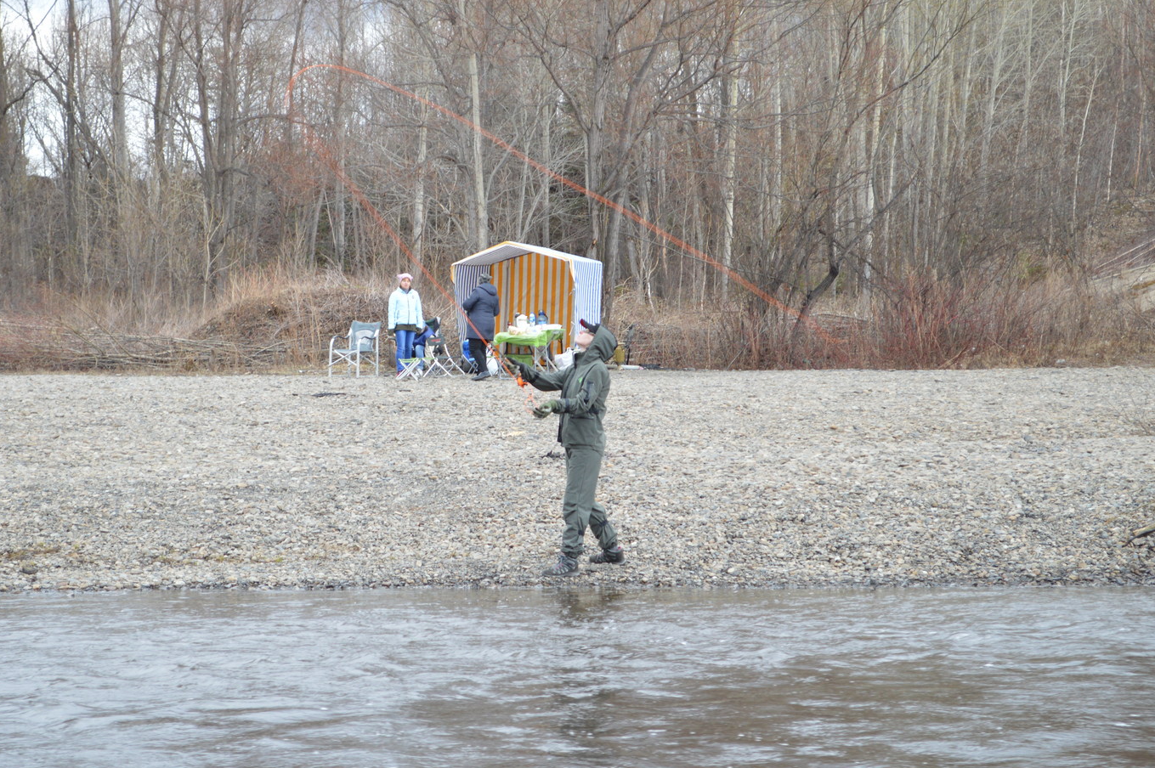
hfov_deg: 20.7
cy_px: 381
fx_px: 3161
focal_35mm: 99
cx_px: 519
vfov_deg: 13.9
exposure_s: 1/125
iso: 400
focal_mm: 55
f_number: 5.6
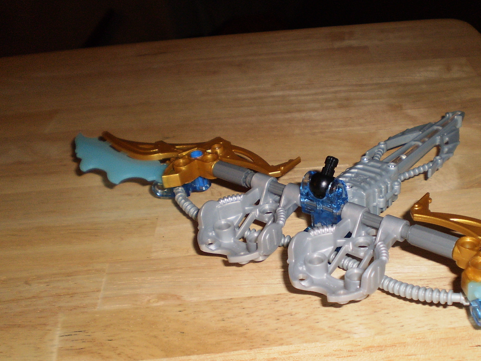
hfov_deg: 39.3
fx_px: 667
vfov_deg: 30.2
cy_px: 207
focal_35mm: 48
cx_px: 309
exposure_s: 1/30
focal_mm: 6.3
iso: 125
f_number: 3.1
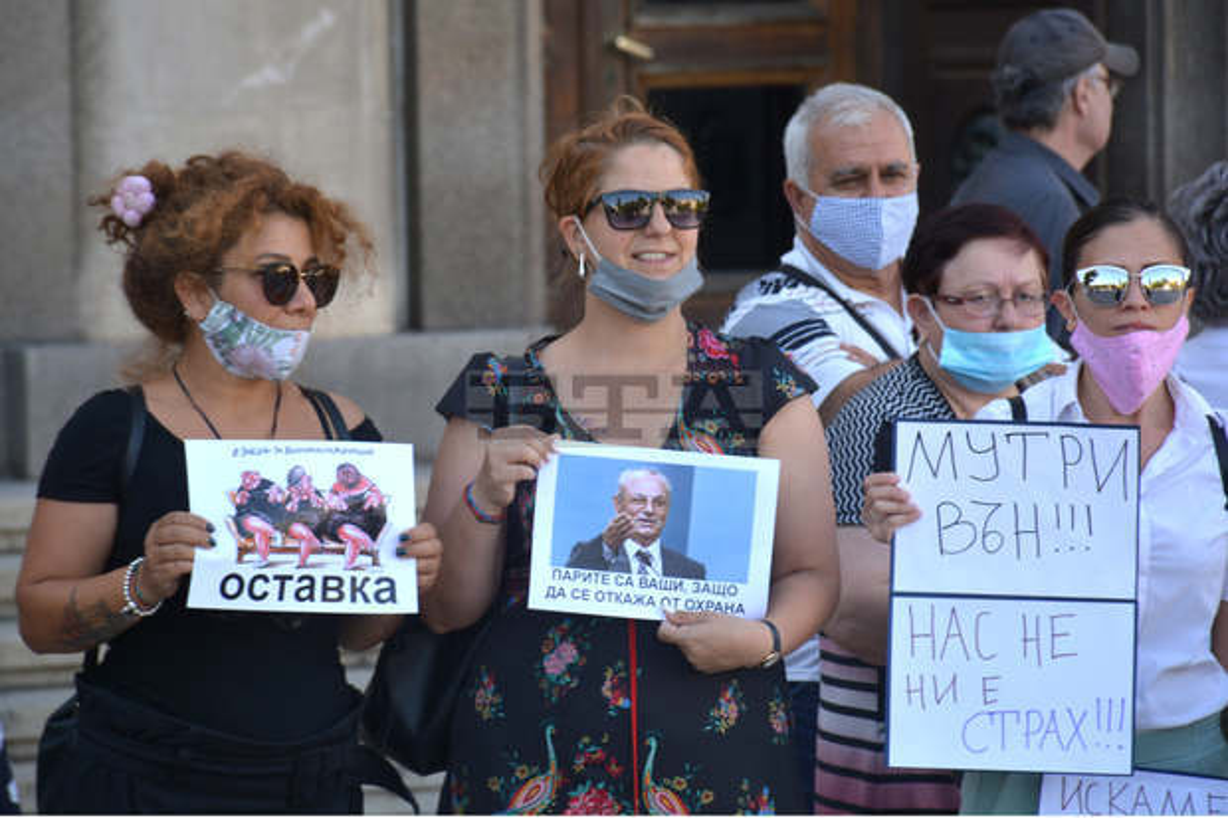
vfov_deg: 6.5
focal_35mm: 210
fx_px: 7161
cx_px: 614
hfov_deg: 9.8
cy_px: 409
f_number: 5.6
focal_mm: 140
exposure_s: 1/100
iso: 160
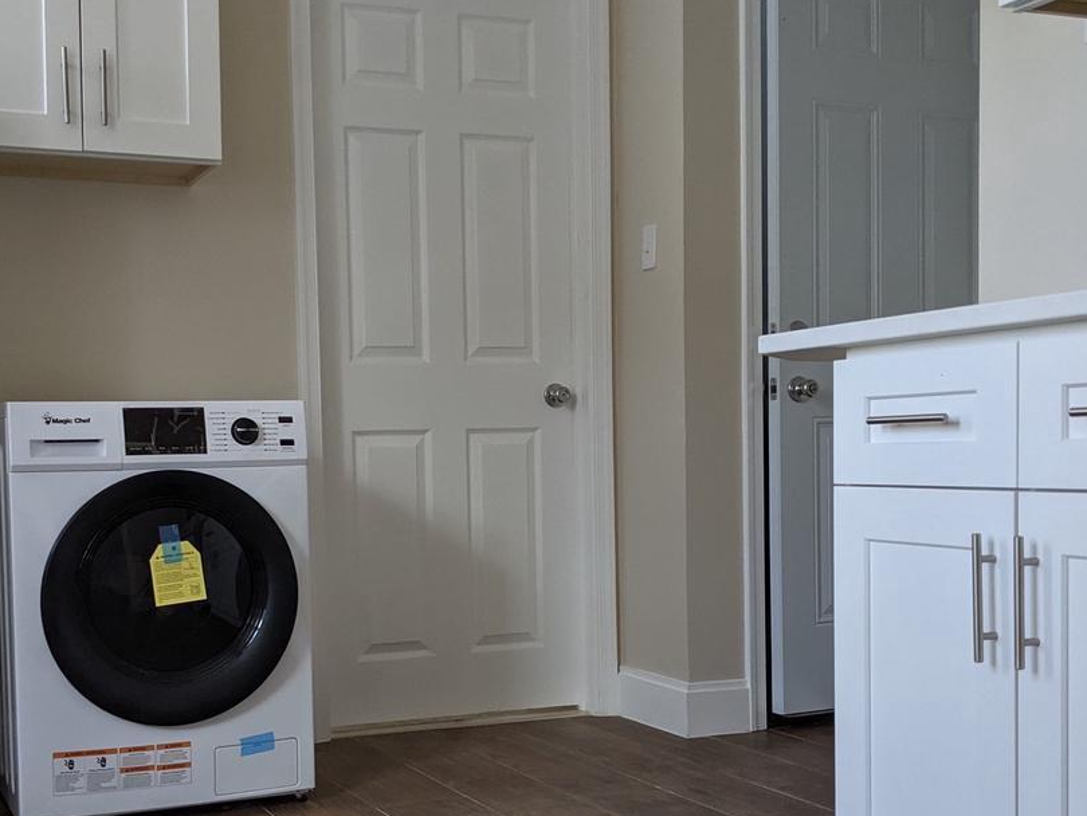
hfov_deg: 39.6
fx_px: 1508
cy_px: 525
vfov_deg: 30.1
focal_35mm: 48
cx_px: 490
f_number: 1.73
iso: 165
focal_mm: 4.38
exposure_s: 1/89.9
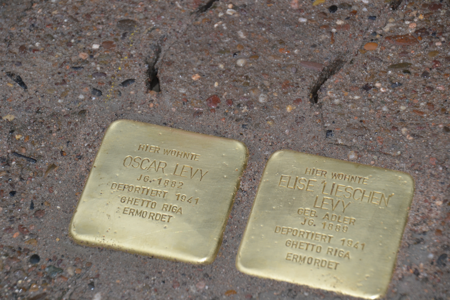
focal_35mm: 150
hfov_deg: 13.7
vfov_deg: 9.1
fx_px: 1875
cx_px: 225
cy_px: 150
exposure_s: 1/125
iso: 360
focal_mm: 100
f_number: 5.6
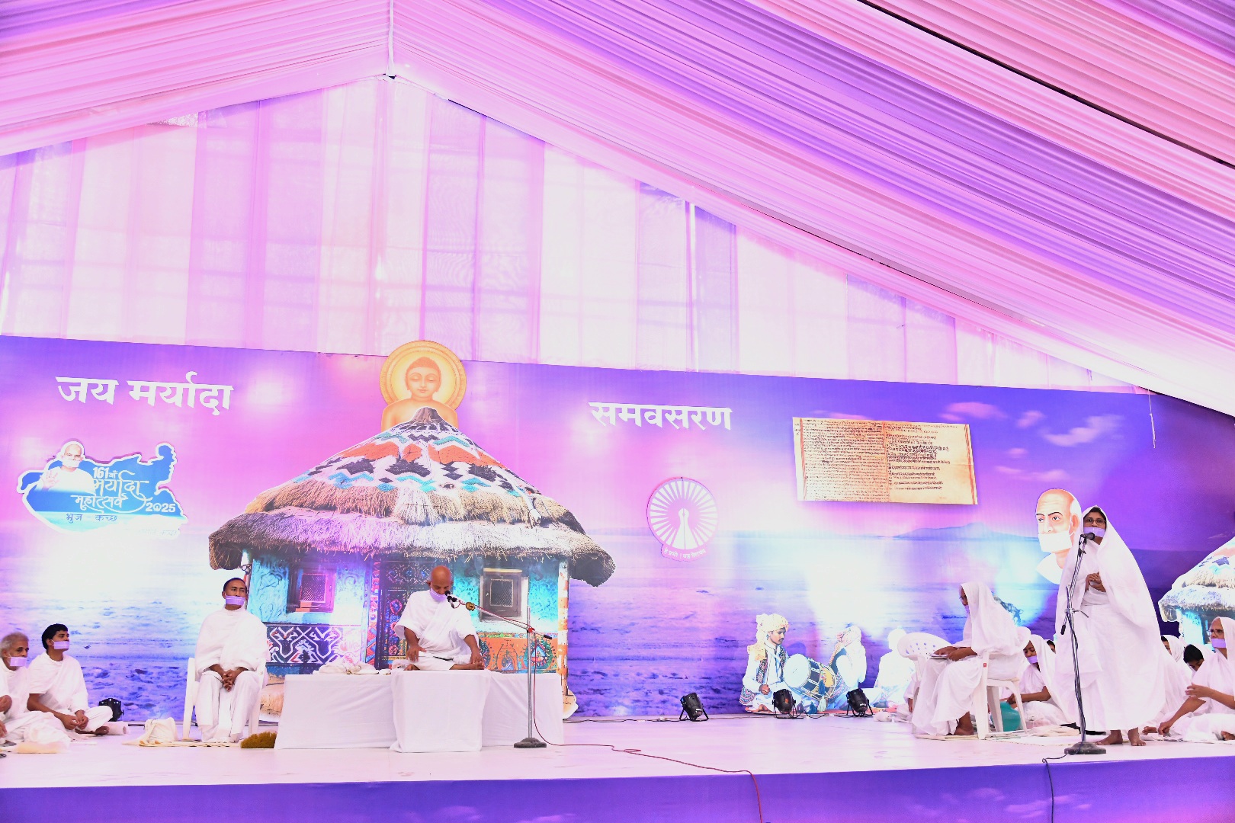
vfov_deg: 42.3
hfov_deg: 60.3
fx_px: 1063
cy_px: 412
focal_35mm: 31
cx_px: 618
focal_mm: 31
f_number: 4.5
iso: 3200
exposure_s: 1/250
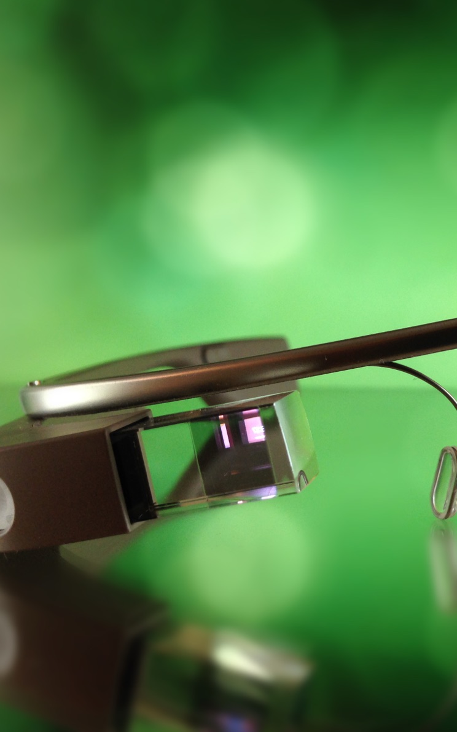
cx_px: 408
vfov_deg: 42.7
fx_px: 937
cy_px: 365
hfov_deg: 26.5
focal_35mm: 47
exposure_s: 1/20
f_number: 2.4
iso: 80
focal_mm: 4.12
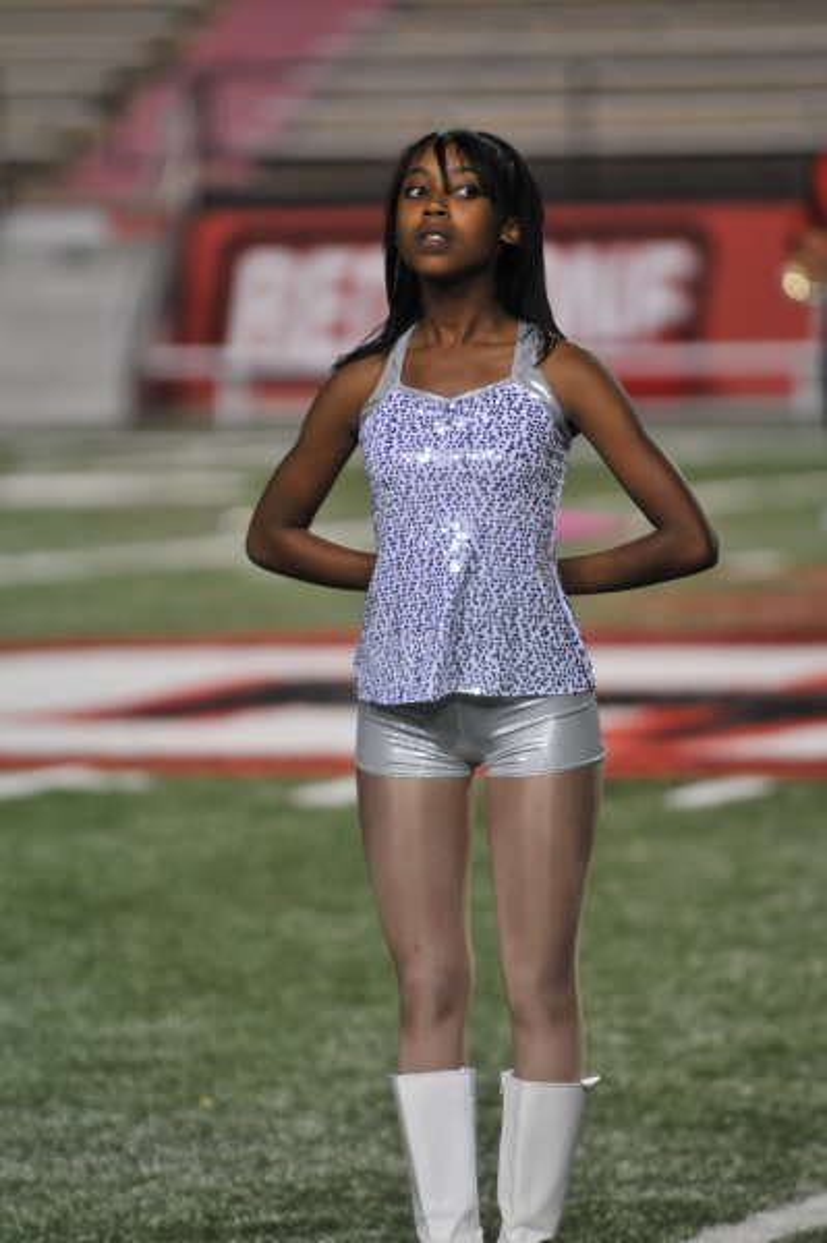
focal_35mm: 300
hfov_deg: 4.6
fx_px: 10355
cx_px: 414
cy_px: 622
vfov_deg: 6.9
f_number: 2.8
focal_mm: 200
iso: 800
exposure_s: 1/500
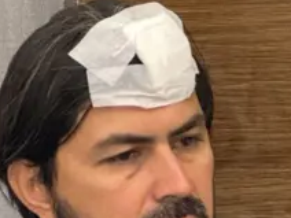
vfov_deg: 4.6
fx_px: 2690
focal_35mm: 320
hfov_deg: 6.2
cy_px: 414
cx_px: 183
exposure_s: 1/60
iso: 640
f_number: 2.8
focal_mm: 9
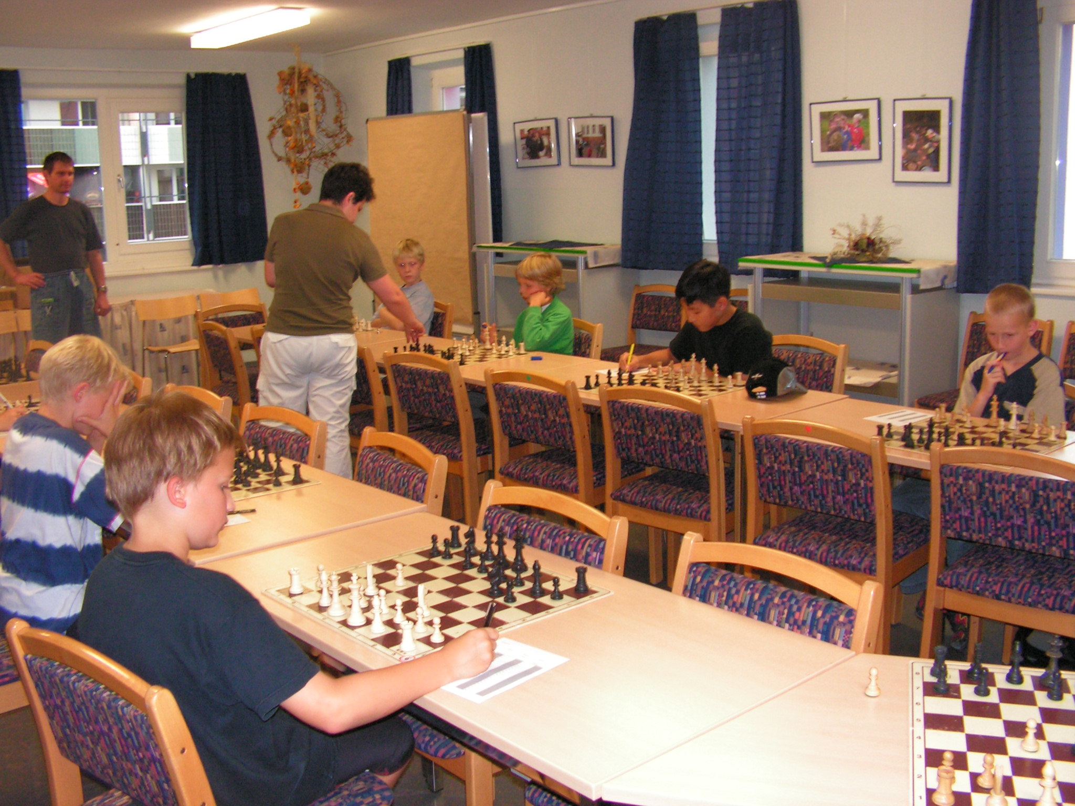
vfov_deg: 39.7
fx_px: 1118
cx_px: 538
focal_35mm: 36
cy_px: 403
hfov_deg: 51.4
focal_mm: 6
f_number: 3.2
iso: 200
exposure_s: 1/40
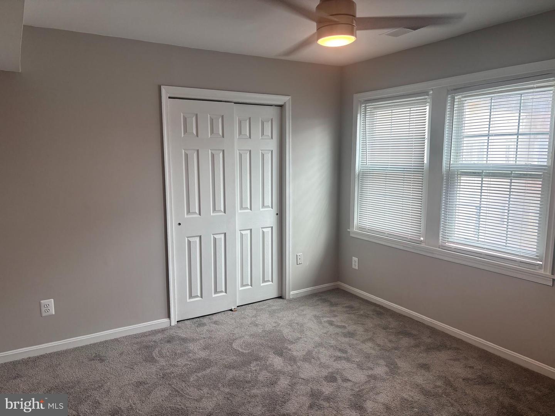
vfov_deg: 53.1
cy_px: 208
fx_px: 417
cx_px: 278
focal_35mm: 26
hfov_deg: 67.3
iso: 50
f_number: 1.6
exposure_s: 1/129
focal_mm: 5.96
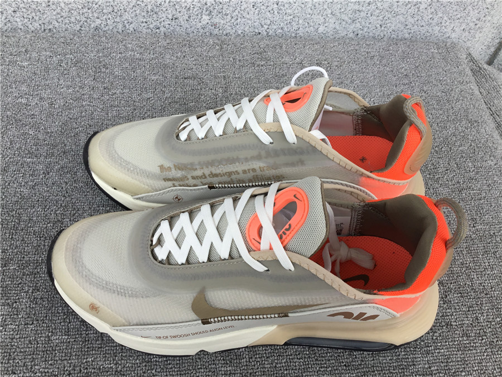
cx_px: 251
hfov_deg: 58.4
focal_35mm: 31
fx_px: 450
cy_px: 188
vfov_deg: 45.4
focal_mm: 3.3
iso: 25
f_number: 2.4
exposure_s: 1/332
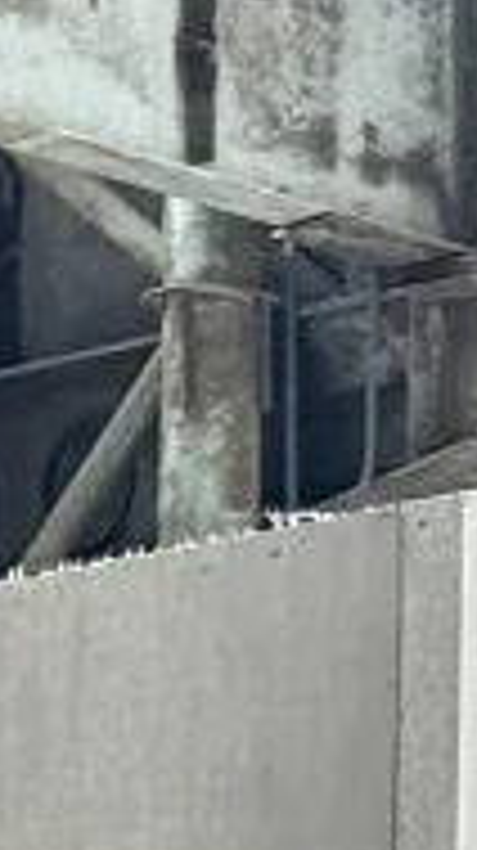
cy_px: 2537
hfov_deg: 3.0
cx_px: 369
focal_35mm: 399
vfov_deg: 5.1
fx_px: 8992
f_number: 1.78
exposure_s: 1/276
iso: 100
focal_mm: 6.76
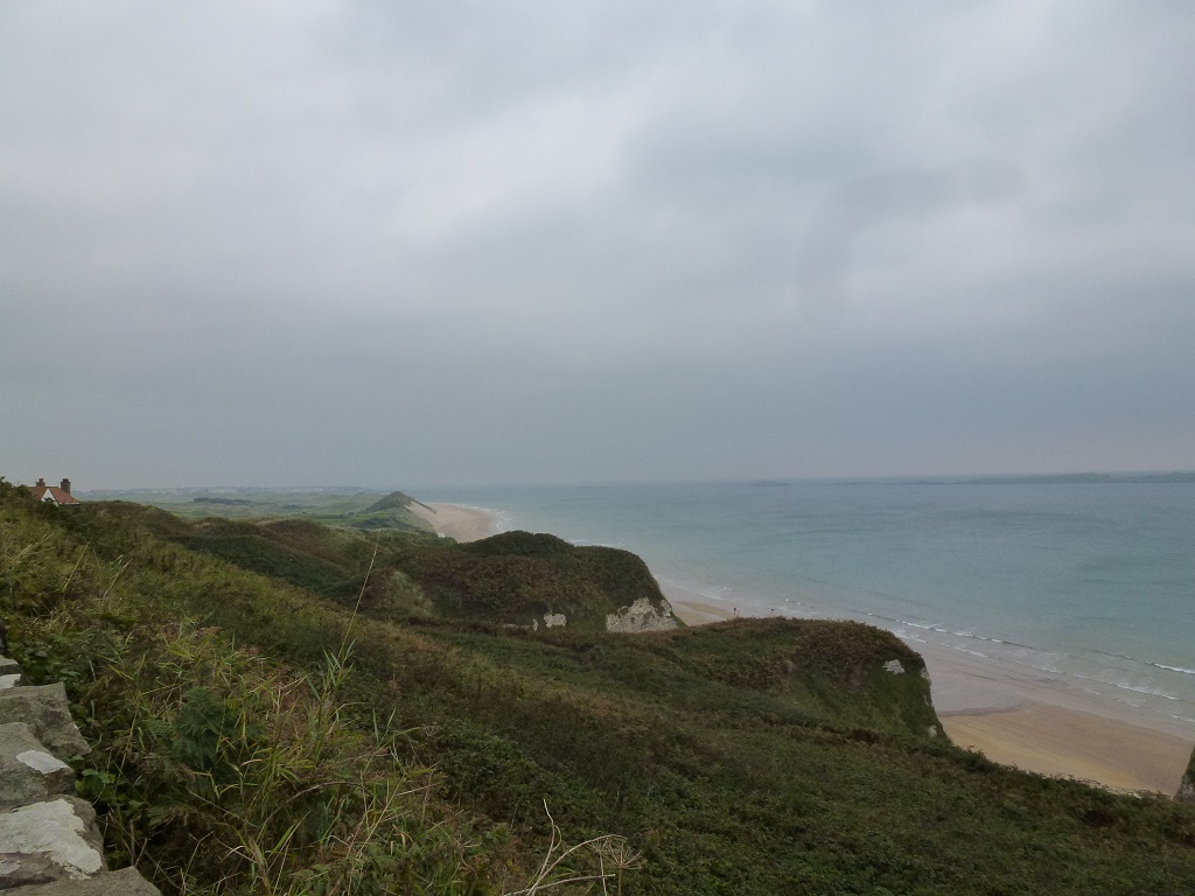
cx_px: 598
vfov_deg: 56.8
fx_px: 829
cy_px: 448
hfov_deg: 71.6
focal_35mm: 24
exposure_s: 1/125
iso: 160
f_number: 4
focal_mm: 4.3
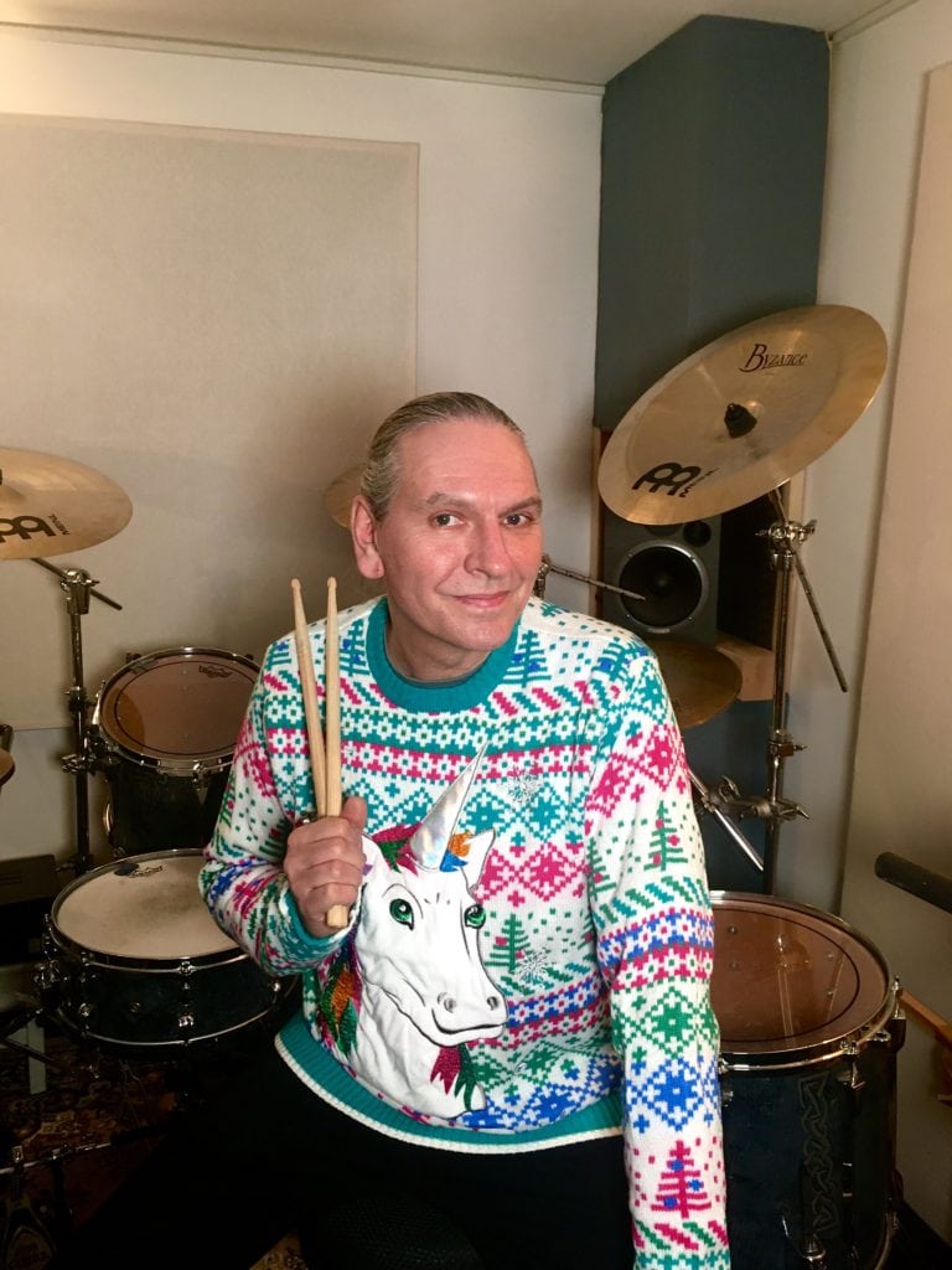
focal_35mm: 29
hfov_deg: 48.2
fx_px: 1063
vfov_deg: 61.7
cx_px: 476
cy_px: 635
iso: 125
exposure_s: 1/33
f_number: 2.2
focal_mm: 4.15
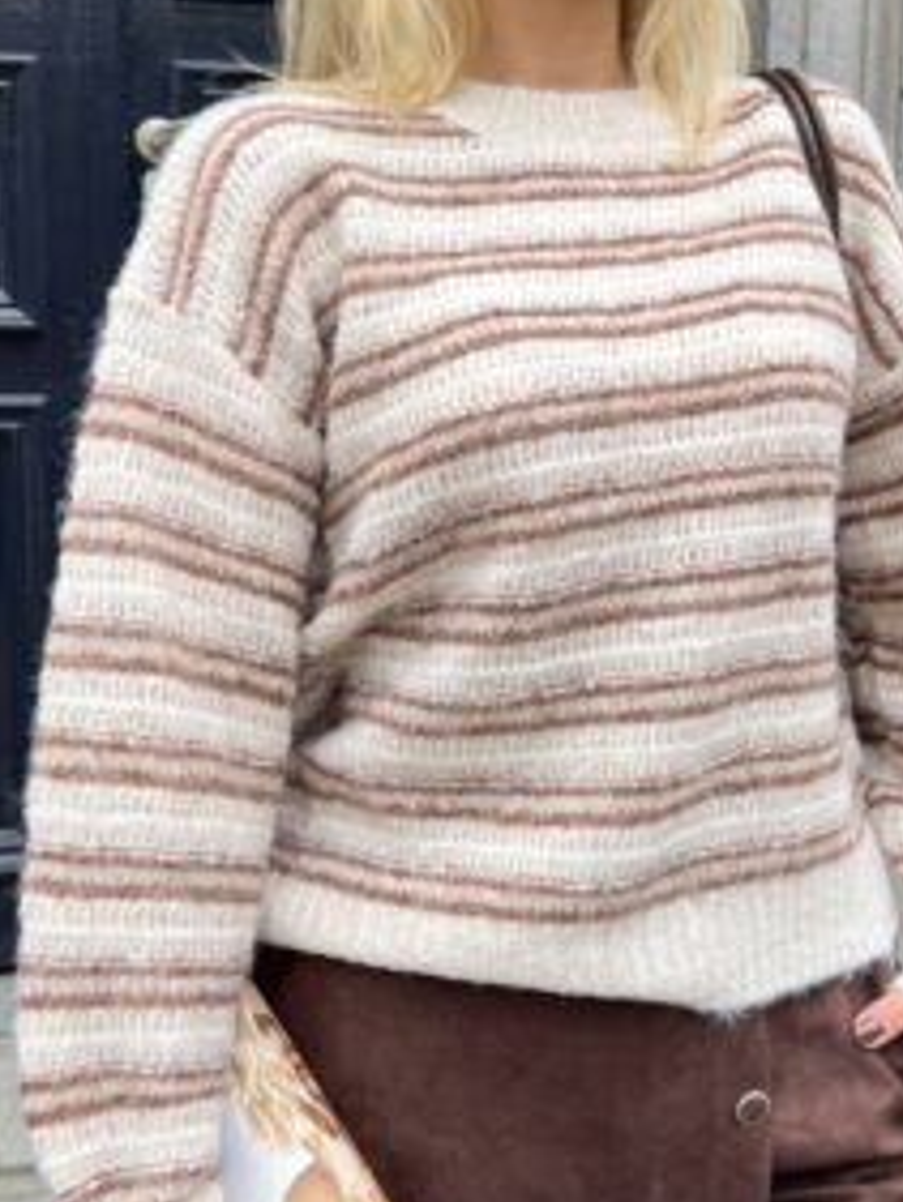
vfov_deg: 50.0
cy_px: 535
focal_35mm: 37
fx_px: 1286
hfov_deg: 38.5
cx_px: 556
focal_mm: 5.7
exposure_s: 1/183
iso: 40
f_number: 1.5
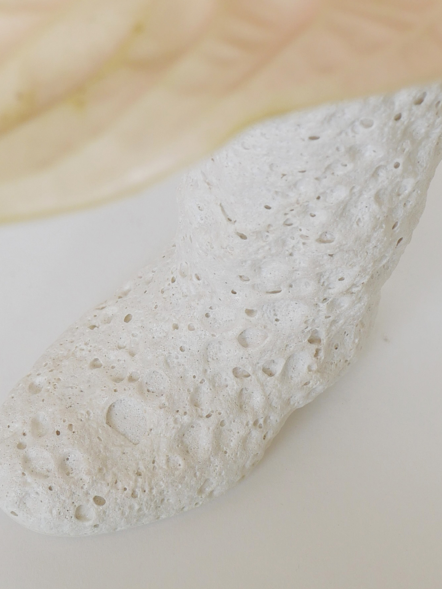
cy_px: 47
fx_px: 1634
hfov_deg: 15.4
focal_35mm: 96
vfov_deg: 20.0
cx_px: 185
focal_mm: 16.1
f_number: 4
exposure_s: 1/125
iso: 200
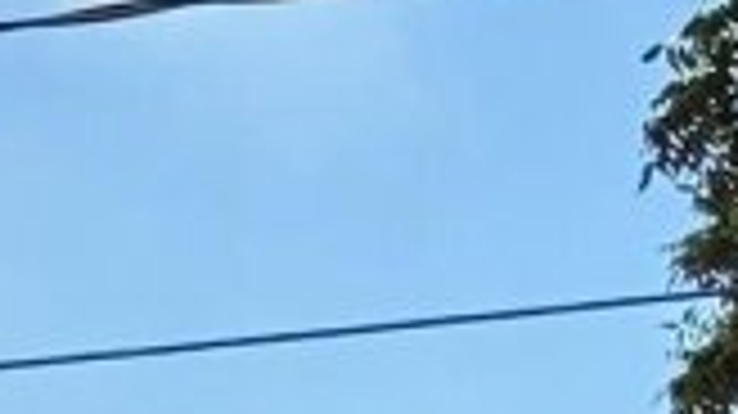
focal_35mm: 382
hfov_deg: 5.6
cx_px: 86
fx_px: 7470
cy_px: 1634
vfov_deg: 3.1
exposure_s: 1/3891
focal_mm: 6.76
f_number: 1.78
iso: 100
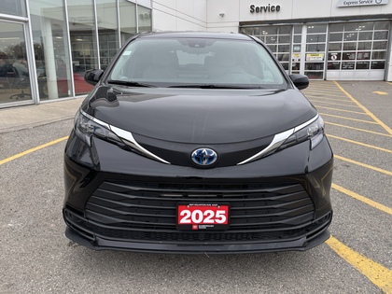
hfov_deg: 67.3
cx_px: 196
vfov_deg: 53.1
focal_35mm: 26
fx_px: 294
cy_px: 147
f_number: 1.6
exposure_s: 1/224
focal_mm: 5.96
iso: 40
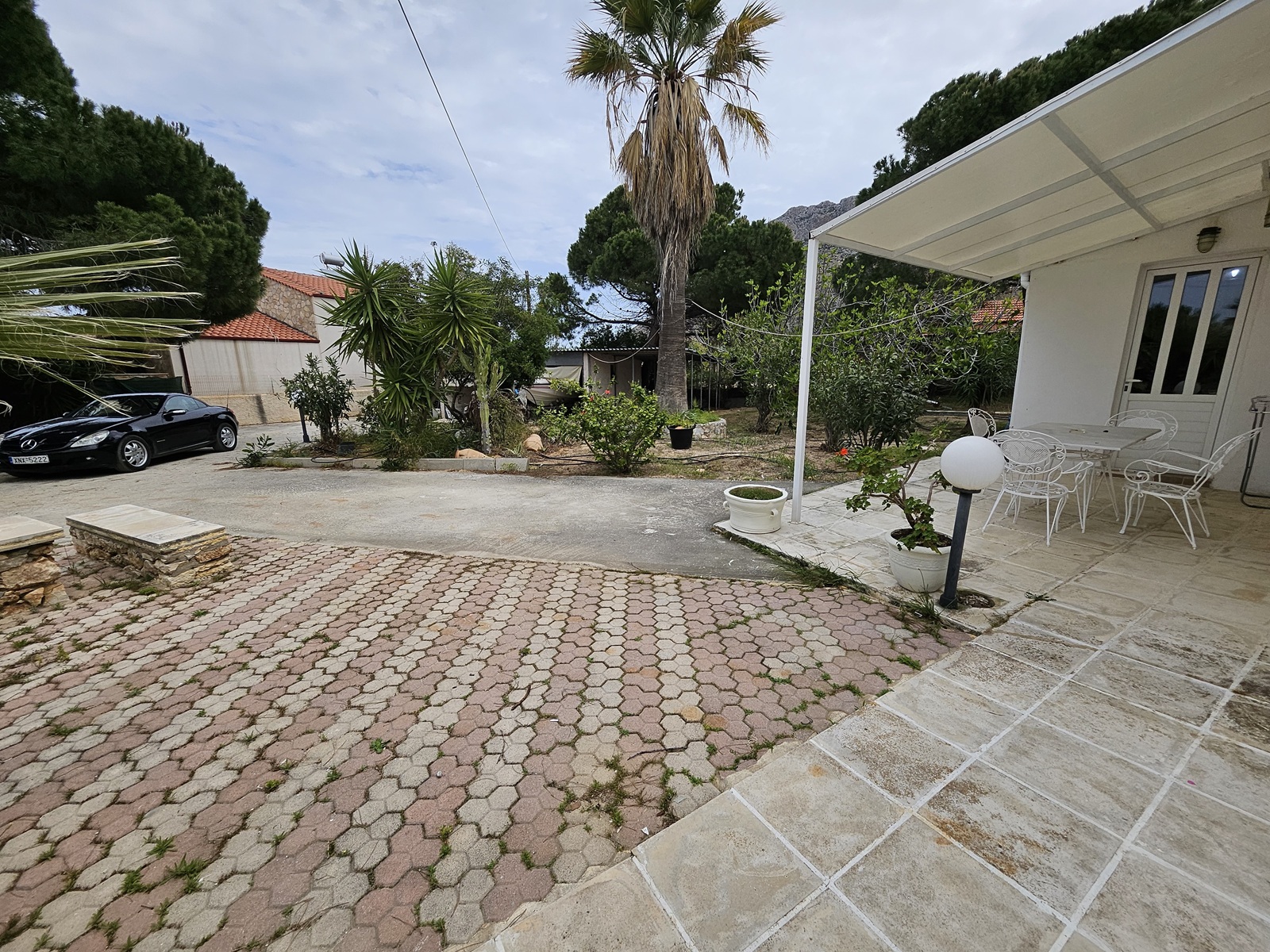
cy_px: 476
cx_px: 635
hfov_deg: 106.2
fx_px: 477
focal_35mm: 13
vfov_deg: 89.9
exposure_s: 1/1623
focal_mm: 1.74
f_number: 2.2
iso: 32
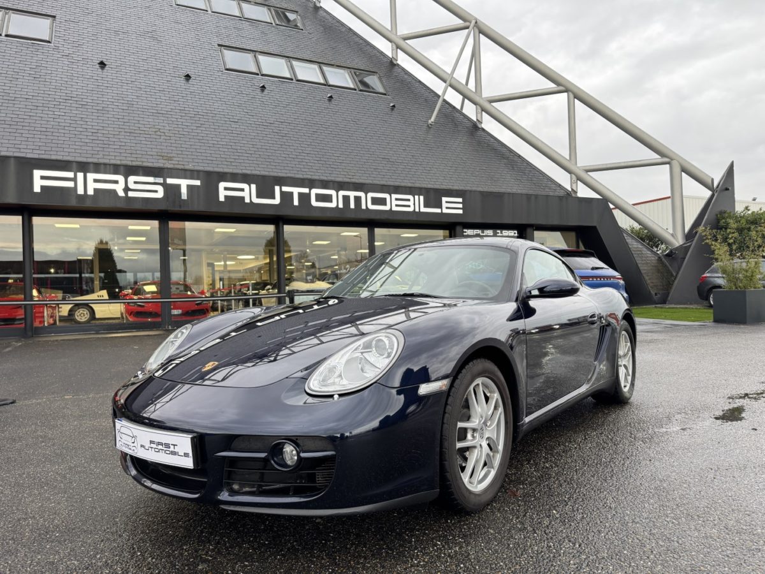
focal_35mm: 24
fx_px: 530
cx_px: 382
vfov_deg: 56.8
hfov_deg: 71.6
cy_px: 287
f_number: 1.78
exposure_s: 1/100
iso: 200
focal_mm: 6.76
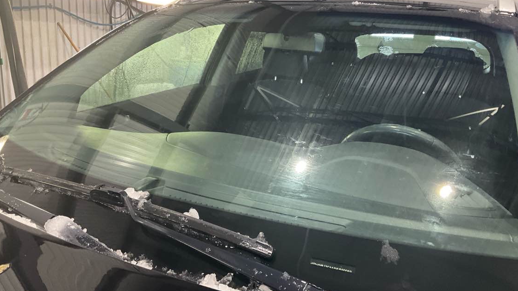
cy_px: 131
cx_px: 260
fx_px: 439
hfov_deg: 61.0
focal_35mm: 32
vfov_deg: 36.6
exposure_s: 1/60
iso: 125
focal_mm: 3
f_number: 1.8
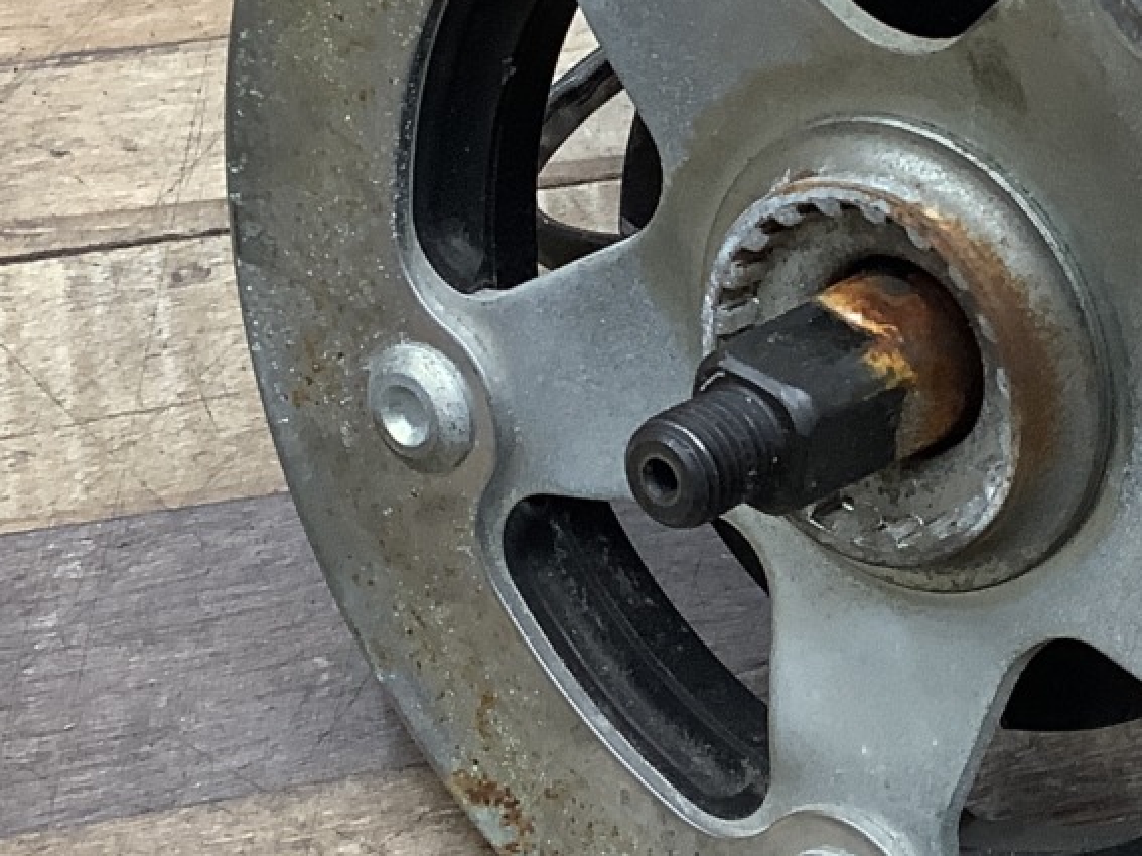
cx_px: 965
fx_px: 2969
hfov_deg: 21.4
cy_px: 362
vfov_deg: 16.4
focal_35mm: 90
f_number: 2.4
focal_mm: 3.3
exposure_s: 1/60
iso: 125
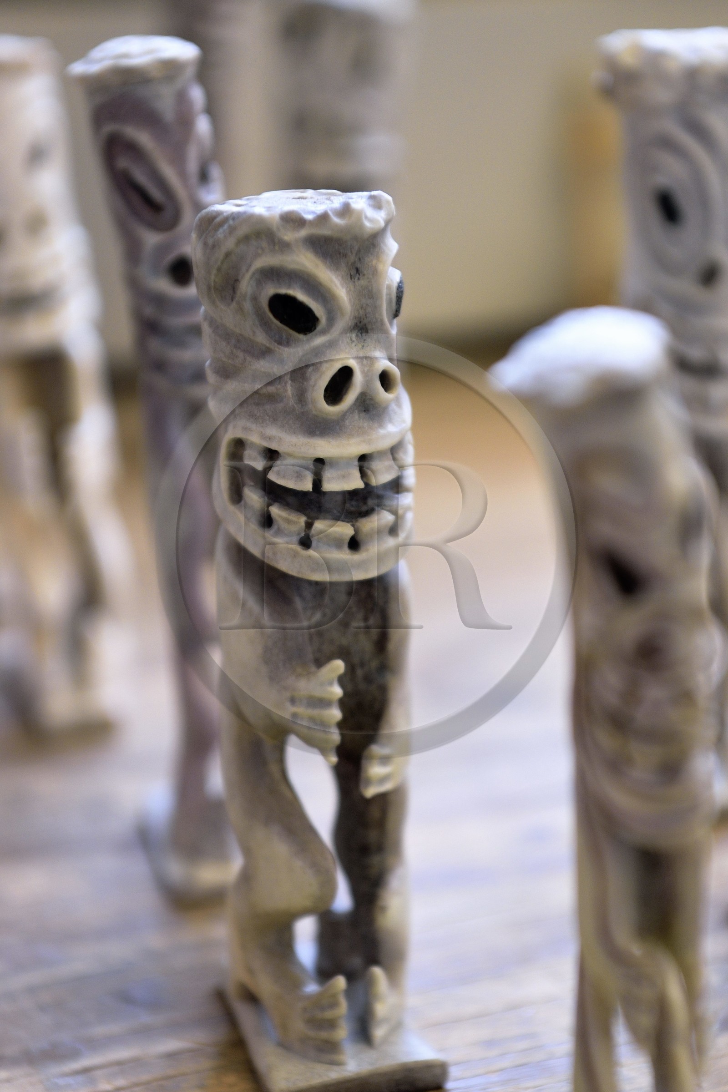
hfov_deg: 19.5
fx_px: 2123
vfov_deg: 28.8
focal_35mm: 70
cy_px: 546
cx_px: 364
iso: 800
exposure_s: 1/200
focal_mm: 70
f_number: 4.5
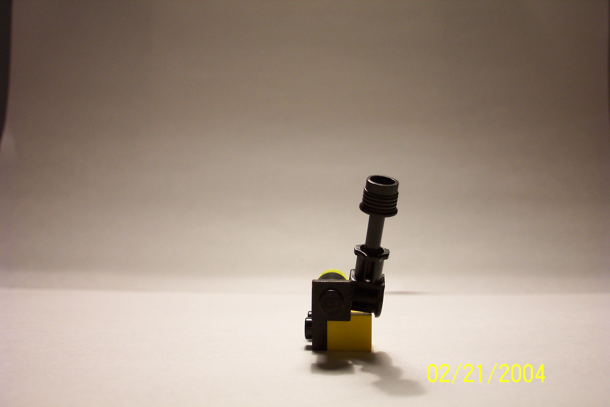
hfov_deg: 54.4
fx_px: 593
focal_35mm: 35
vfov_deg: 37.9
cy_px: 204
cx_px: 305
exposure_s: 1/60
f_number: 2.8
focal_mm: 7.5
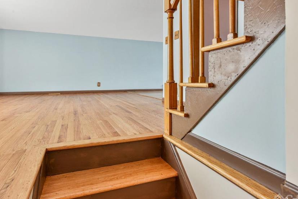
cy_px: 88
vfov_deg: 59.3
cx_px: 138
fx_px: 174
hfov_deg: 81.1
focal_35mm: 21
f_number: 8
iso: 640
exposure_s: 1/20
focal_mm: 17
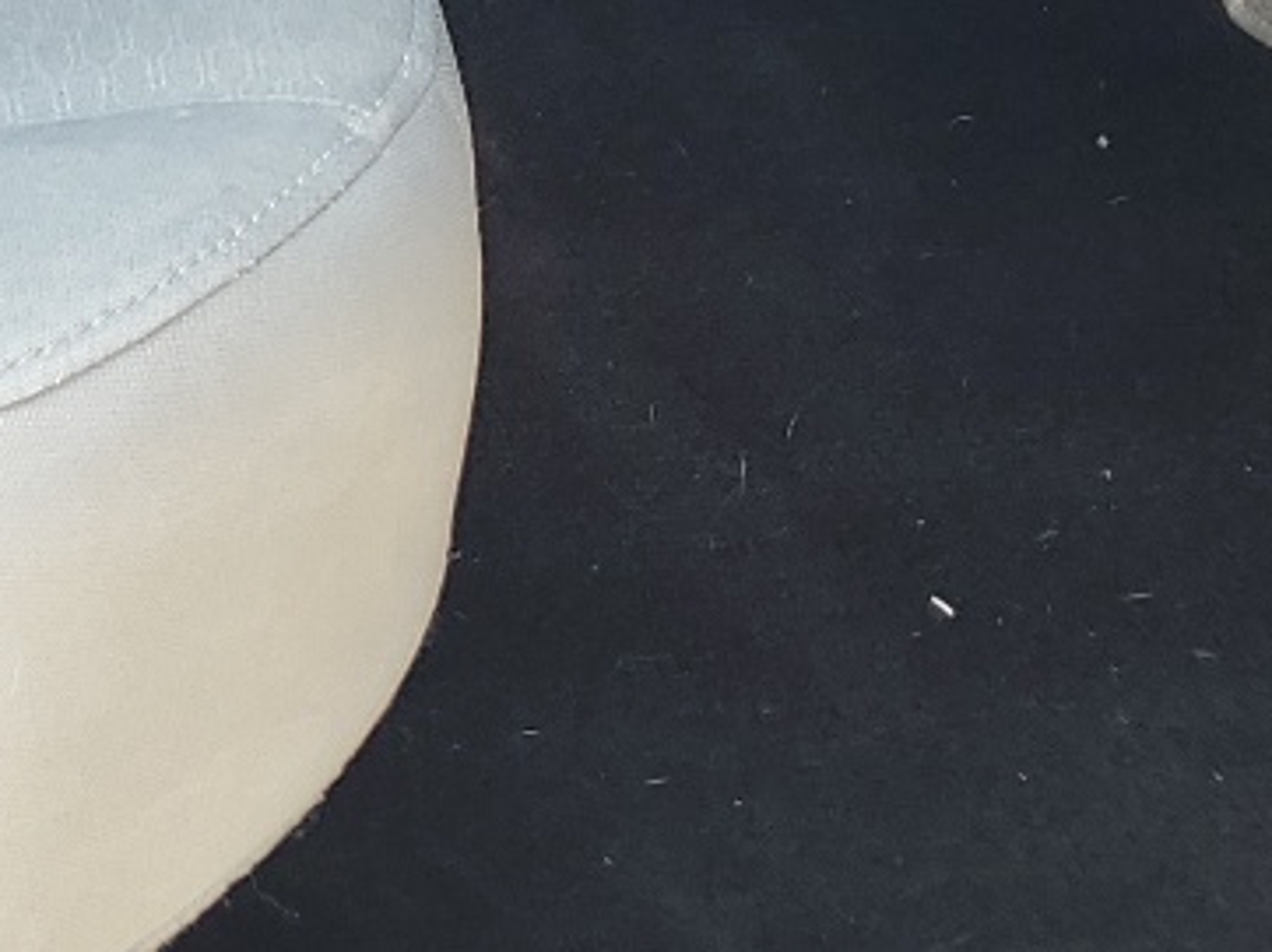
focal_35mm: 115
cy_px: -892
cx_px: -597
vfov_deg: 11.7
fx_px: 4223
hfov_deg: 15.8
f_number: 1.5
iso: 51
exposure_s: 1/120
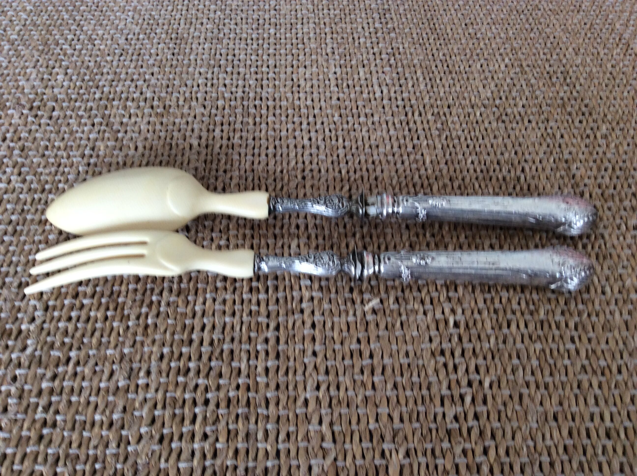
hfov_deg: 56.9
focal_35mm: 32
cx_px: 318
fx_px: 588
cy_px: 238
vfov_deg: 44.1
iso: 50
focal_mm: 3.3
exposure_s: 1/25
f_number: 2.4
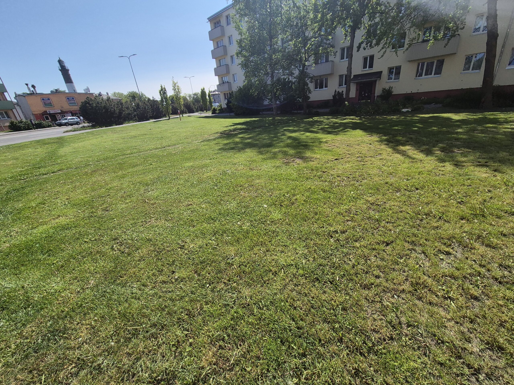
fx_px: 193
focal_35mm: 13
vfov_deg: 89.9
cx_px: 257
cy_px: 192
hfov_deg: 106.2
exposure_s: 1/2568
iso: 50
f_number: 2.2
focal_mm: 2.2
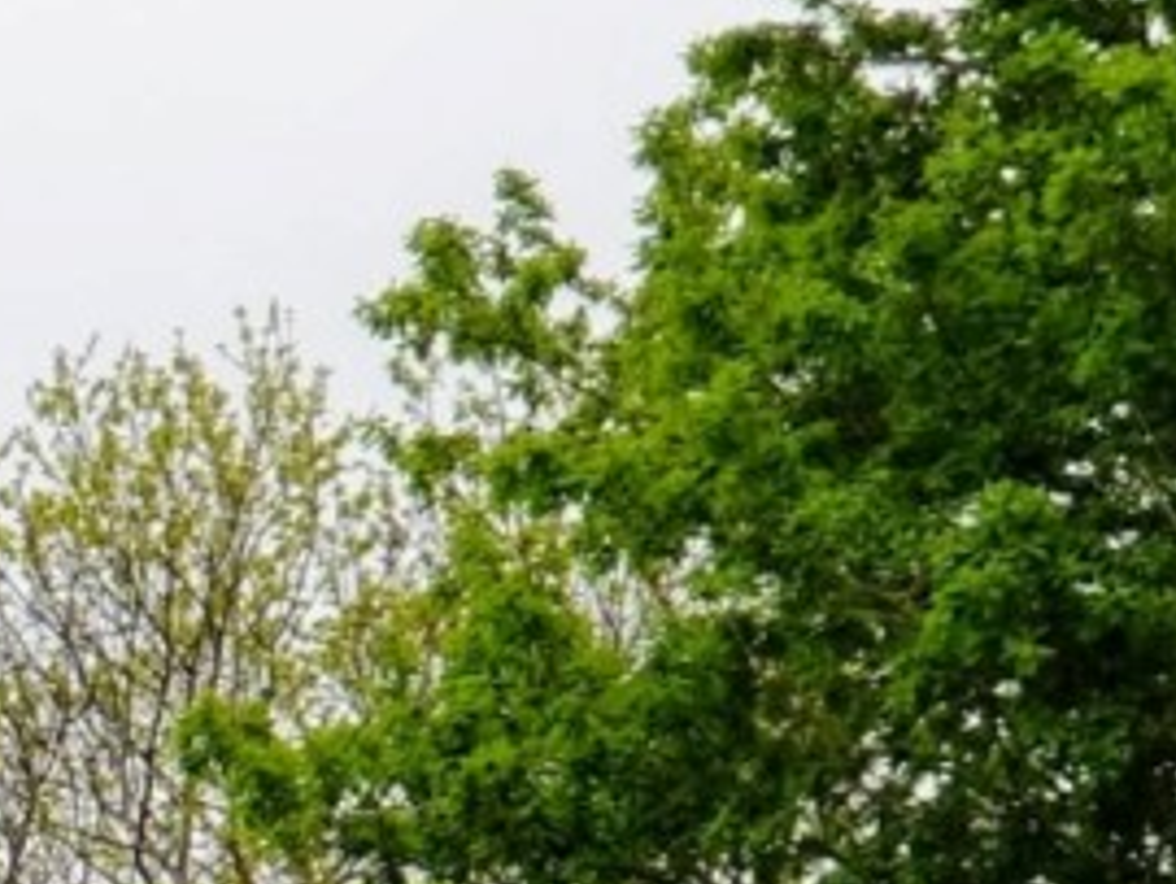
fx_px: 9419
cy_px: 2064
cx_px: -1320
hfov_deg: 6.9
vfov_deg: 5.2
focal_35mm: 277
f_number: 2.4
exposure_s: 1/728
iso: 25
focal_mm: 6
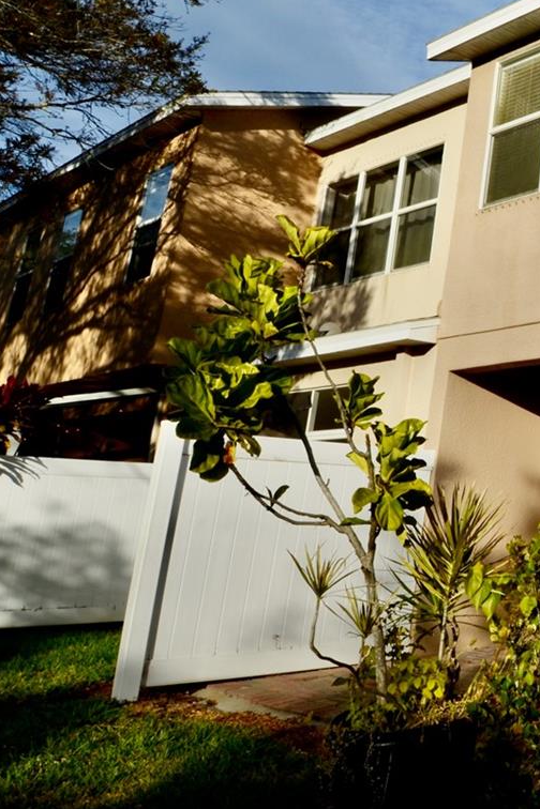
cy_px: 318
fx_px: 855
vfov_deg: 50.3
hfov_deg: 25.7
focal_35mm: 38
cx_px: 819
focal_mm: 12
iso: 100
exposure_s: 1/200
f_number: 16
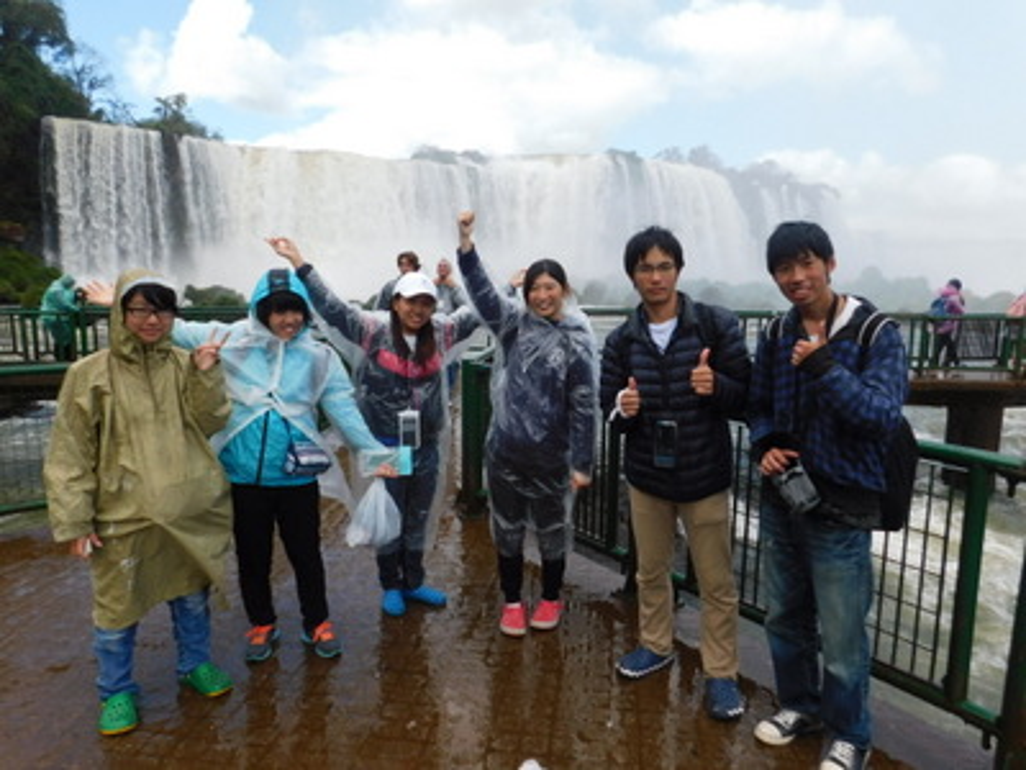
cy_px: 385
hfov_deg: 73.9
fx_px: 682
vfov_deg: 58.9
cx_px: 513
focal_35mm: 23
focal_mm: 4
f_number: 3
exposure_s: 1/800
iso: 125
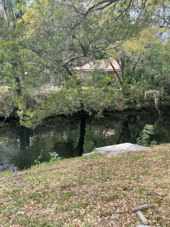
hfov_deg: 40.9
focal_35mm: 34
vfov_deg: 54.0
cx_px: 123
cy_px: 112
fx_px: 223
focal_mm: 5.1
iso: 32
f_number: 1.6
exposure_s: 1/569
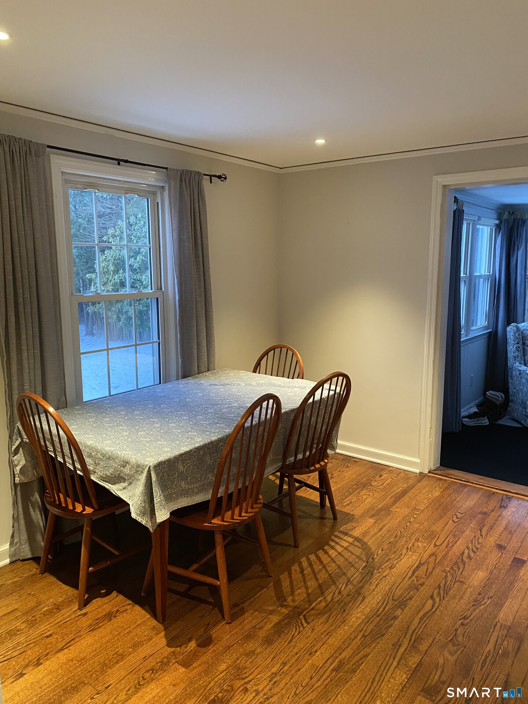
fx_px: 529
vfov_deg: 67.3
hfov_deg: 53.1
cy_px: 352
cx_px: 264
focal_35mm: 26
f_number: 1.8
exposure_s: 1/60
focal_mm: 4.25
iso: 400
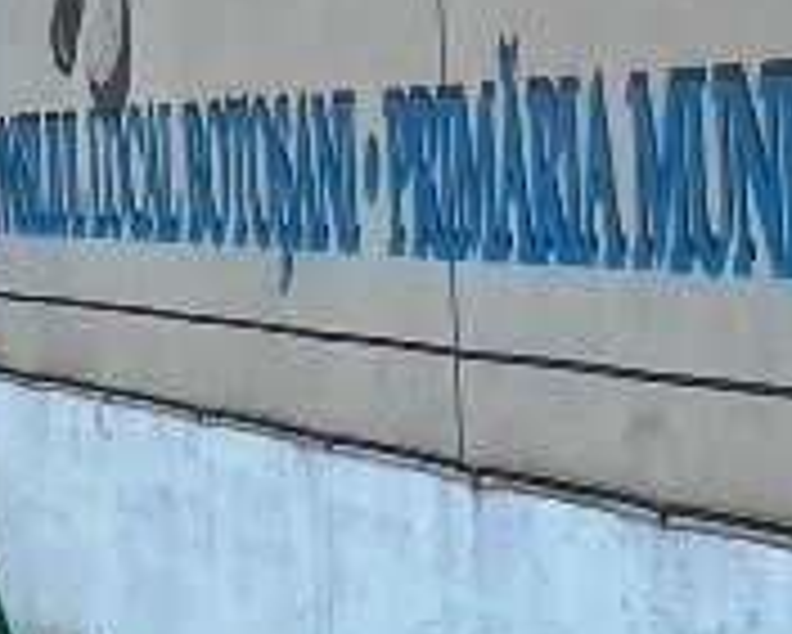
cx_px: -736
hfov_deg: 9.2
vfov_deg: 7.7
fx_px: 4620
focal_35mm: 197
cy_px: -243
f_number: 1.8
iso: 32
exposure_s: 1/673
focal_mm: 4.25
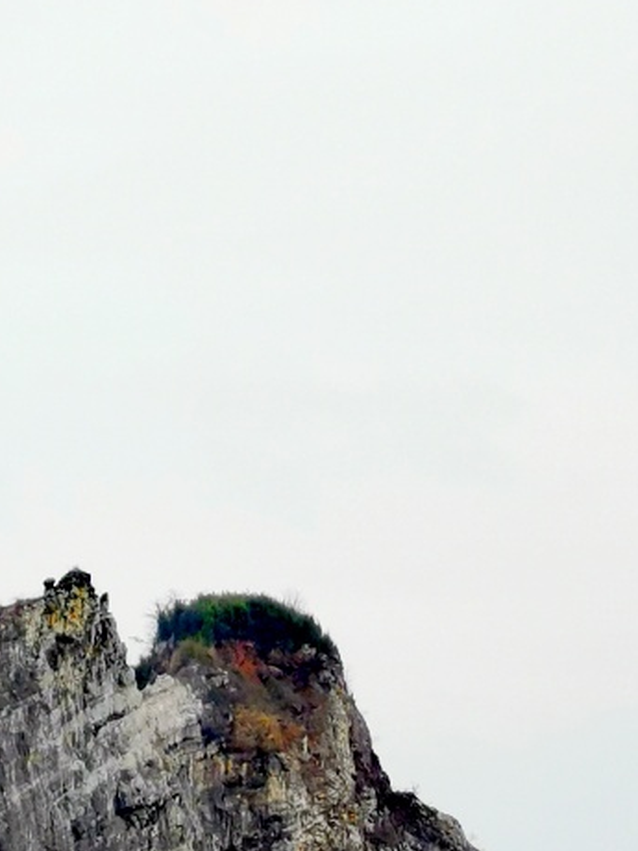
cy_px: 940
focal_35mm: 279
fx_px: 6856
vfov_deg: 7.1
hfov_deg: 5.3
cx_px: 205
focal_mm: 7.48
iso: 50
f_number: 2.4
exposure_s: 1/466
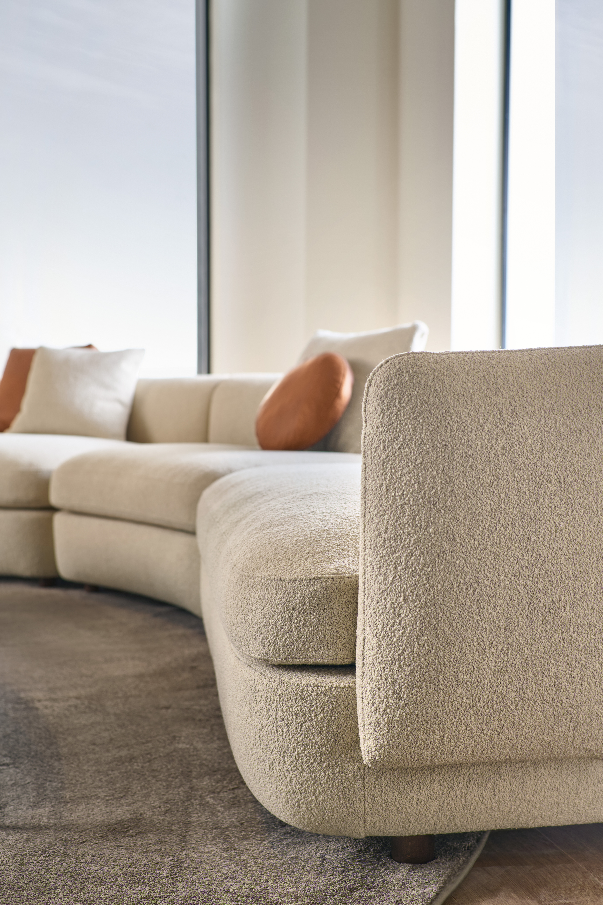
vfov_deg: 39.6
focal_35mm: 50
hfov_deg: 27.0
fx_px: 1256
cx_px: 302
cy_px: 452
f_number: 5.6
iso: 64
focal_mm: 50
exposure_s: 1/125
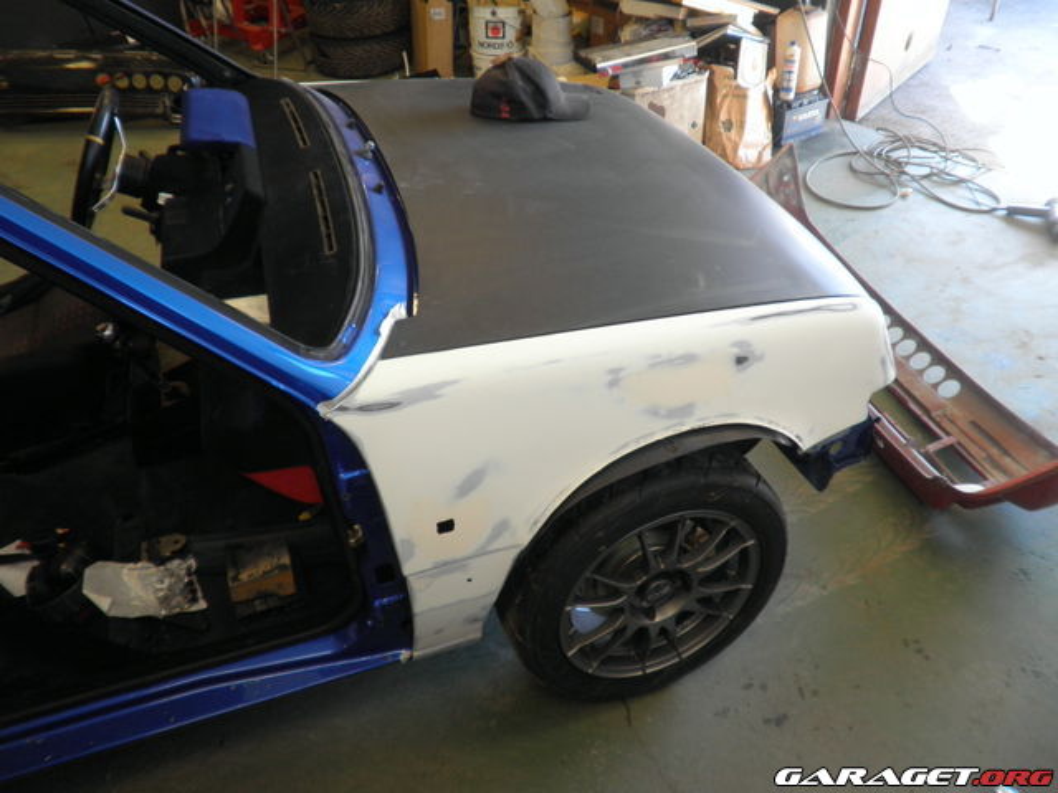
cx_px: 529
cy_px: 396
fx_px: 795
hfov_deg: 67.3
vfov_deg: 53.1
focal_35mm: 26
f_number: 2.6
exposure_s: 1/25
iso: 100
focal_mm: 4.65
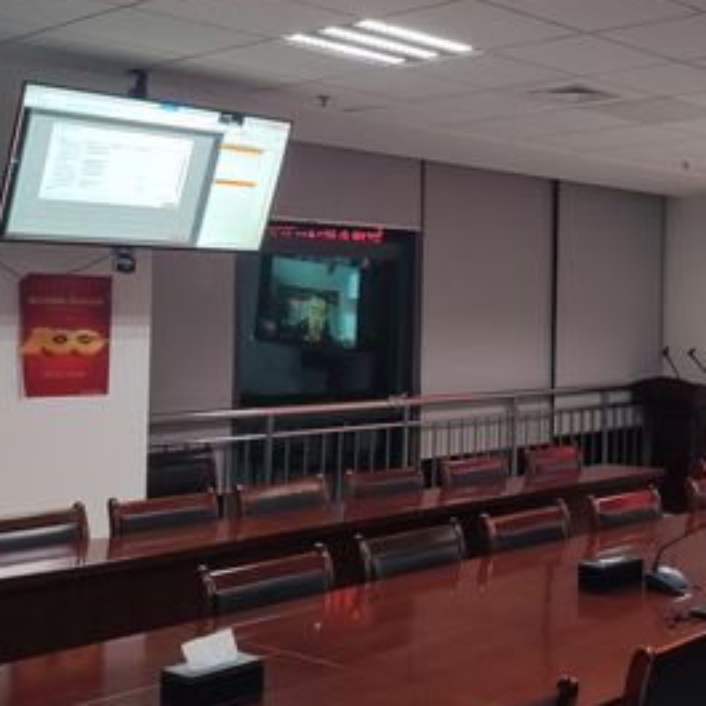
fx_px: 1154
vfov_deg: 33.8
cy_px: 264
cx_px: 759
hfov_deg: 30.7
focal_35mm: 50
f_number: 1.79
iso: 204
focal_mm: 4.71
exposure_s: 1/50
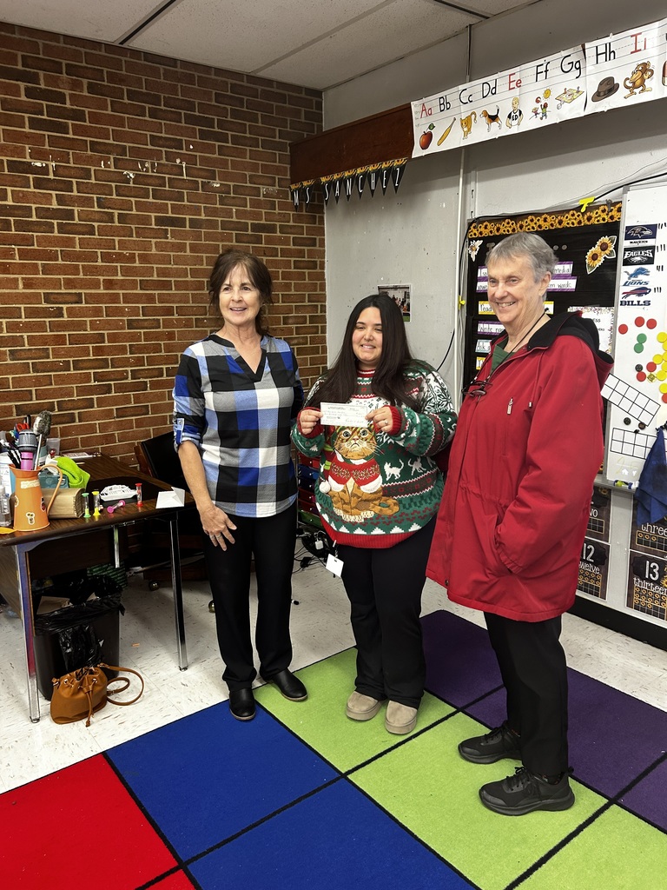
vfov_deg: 67.3
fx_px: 668
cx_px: 334
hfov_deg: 53.1
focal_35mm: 26
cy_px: 445
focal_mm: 5.7
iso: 125
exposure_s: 1/60
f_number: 1.5
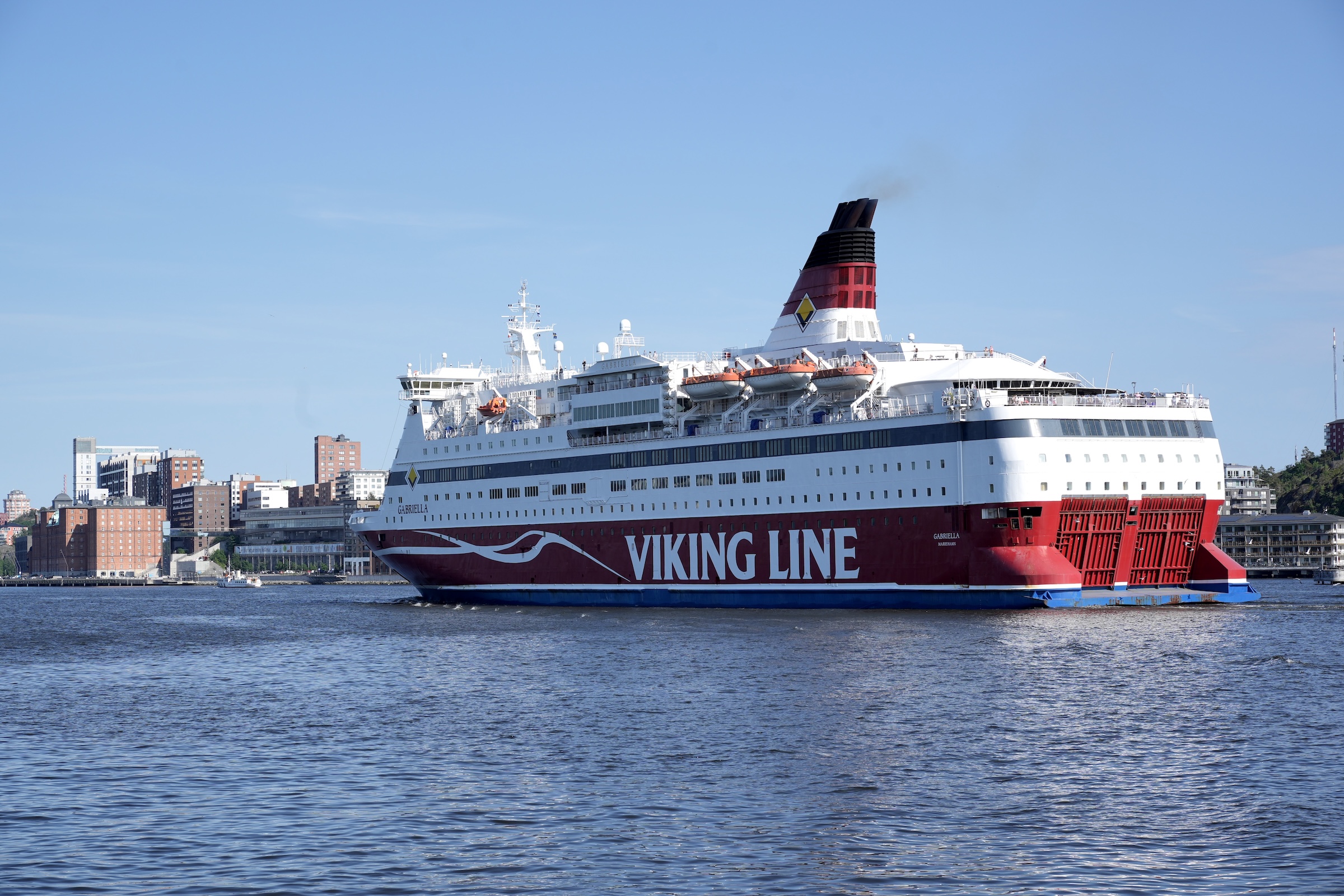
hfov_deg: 28.8
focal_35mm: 70
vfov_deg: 19.5
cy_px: 448
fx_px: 2613
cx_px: 672
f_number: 8
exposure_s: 1/320
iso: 100
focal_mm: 70
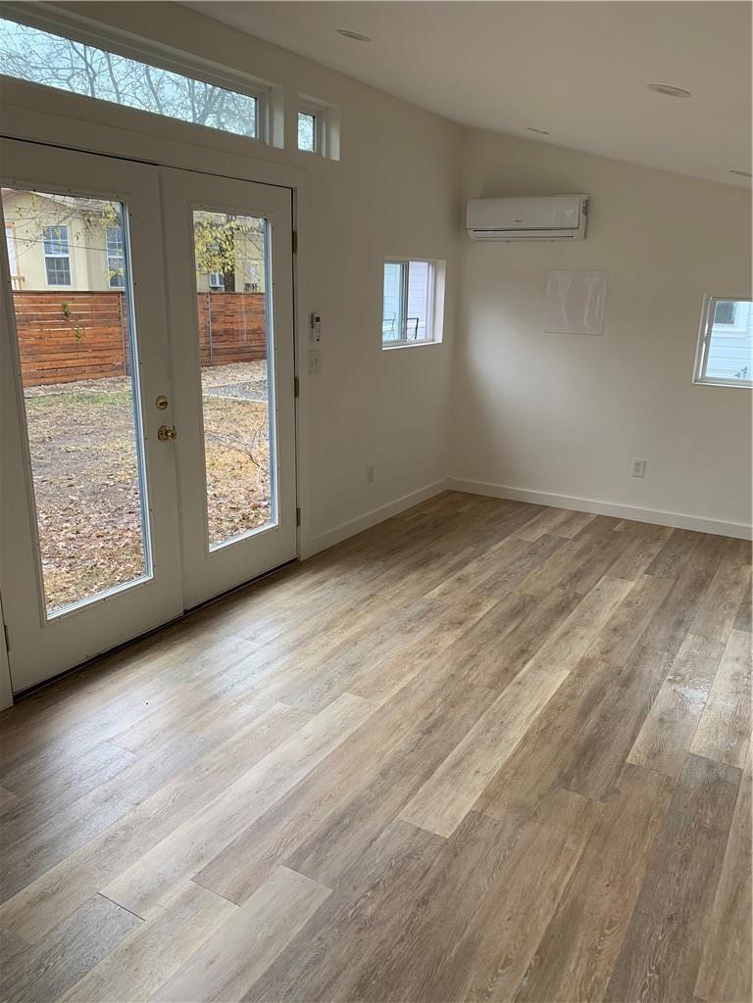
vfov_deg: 67.3
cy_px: 502
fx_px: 754
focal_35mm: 26
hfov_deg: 53.1
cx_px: 376
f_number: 1.8
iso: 32
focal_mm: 4.25
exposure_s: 1/122
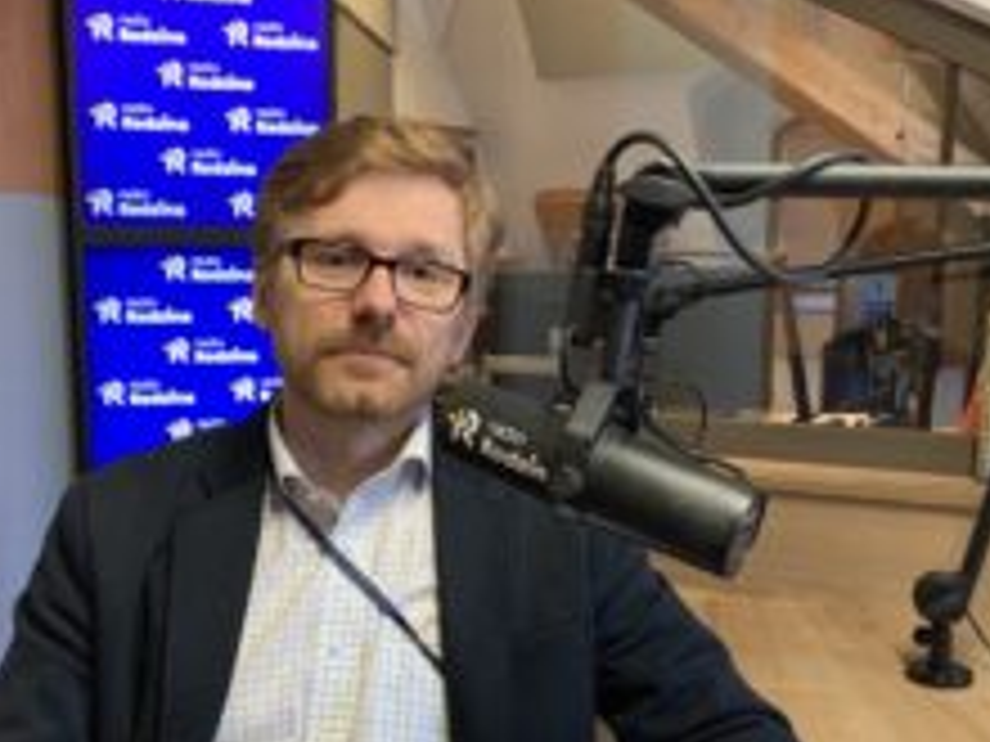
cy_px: 450
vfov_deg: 34.2
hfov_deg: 44.8
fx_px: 1201
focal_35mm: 42
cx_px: 470
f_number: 1.8
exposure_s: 1/50
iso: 250
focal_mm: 4.25
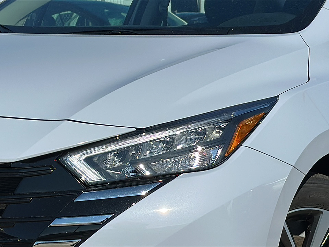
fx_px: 950
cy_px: 124
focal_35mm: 100
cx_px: 164
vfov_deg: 14.8
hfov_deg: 19.6
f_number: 1.78
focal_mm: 6.86
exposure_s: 1/8333
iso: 64
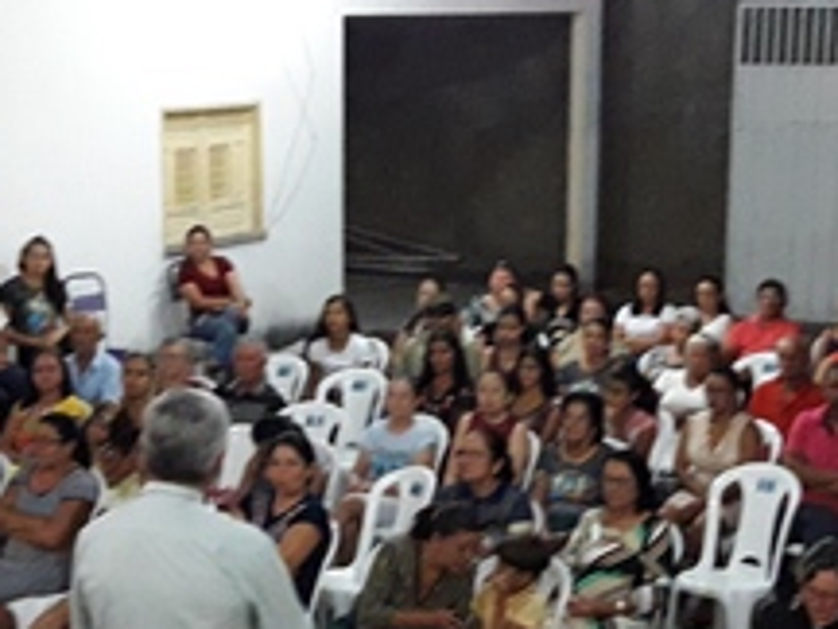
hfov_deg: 23.6
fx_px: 2009
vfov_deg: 17.8
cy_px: 377
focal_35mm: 83
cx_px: 442
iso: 500
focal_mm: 3.7
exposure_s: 1/24
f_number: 1.9
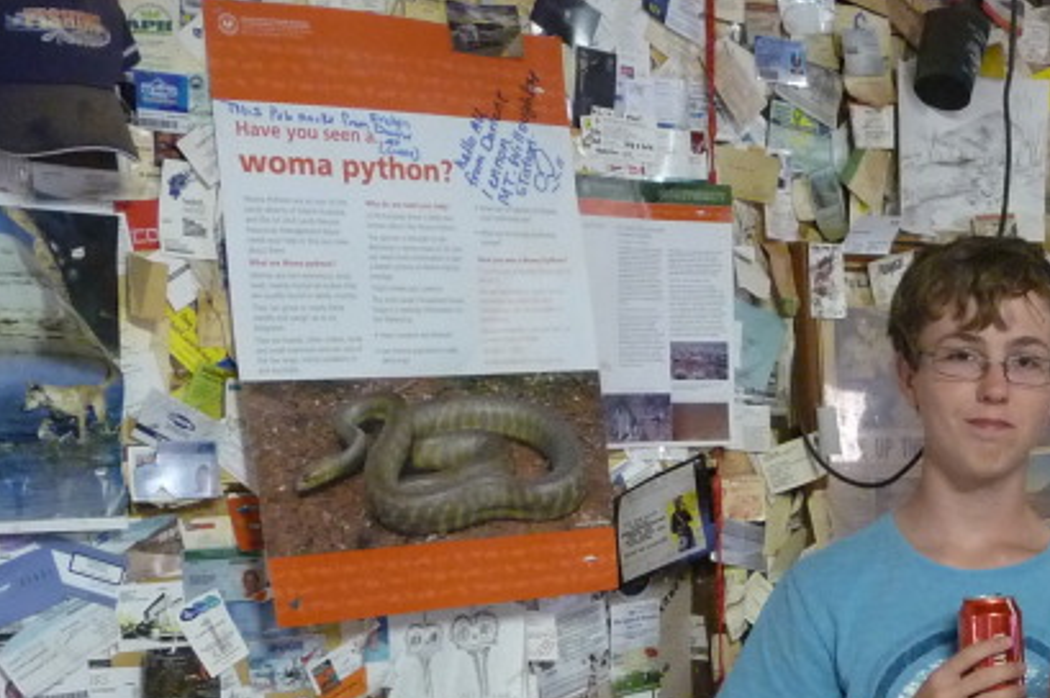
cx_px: 1022
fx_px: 2127
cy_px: 693
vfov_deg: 18.2
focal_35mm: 73
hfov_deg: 26.4
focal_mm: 4.7
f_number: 3.3
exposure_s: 1/13
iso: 400
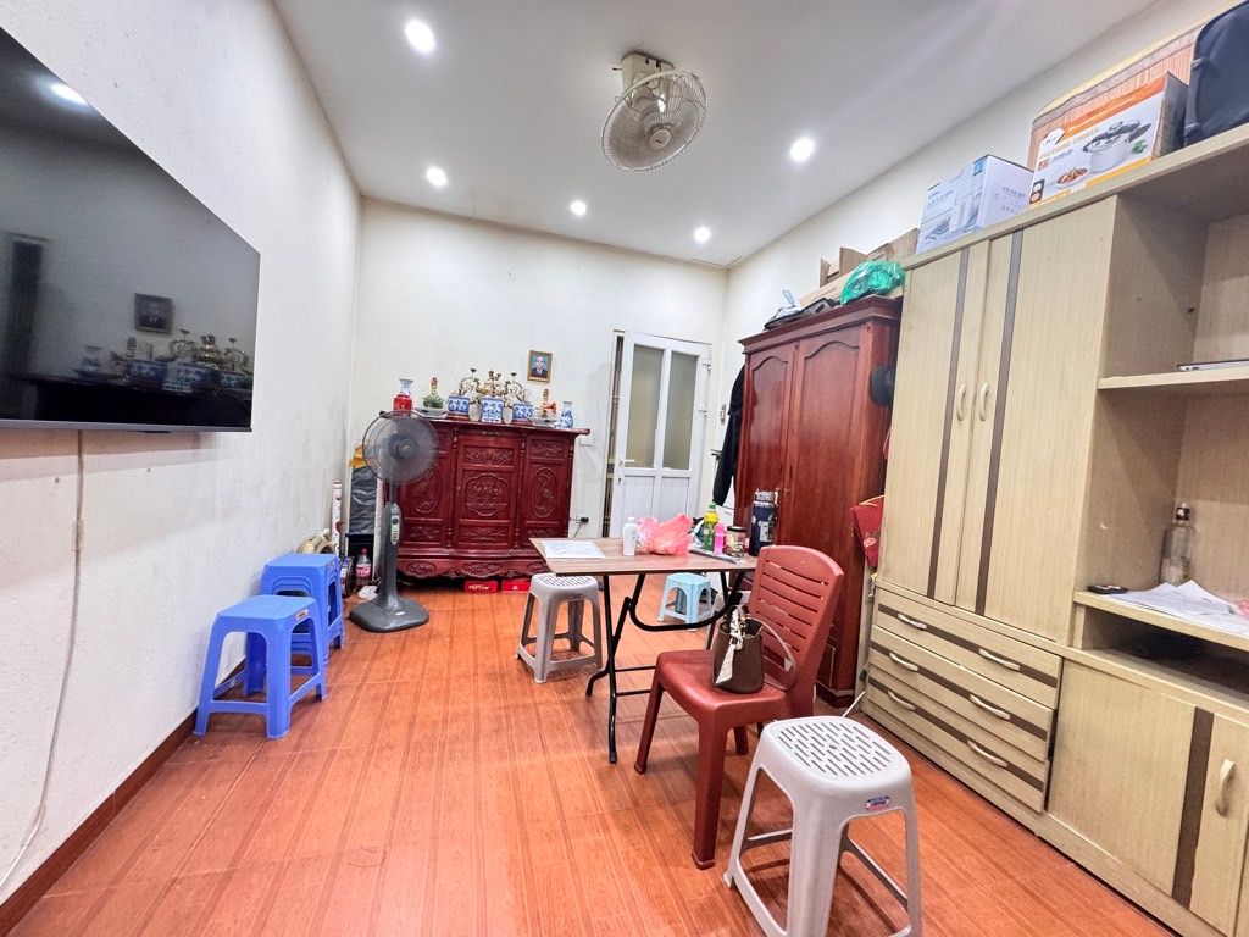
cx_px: 624
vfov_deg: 85.7
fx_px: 505
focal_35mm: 14
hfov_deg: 102.1
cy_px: 468
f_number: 2.2
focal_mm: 2.22
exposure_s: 1/50
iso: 500
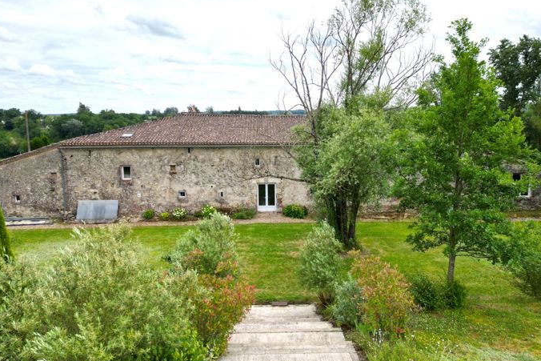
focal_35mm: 26
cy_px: 168
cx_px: 265
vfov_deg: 49.5
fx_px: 391
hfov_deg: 69.4
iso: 100
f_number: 1.7
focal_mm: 6.72
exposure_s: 1/2500
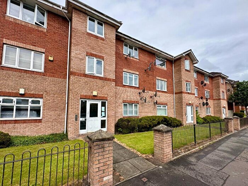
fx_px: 100
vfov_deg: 85.7
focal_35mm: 14
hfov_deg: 102.1
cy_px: 93
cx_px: 124
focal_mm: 2.22
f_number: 2.2
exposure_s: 1/1473
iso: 40
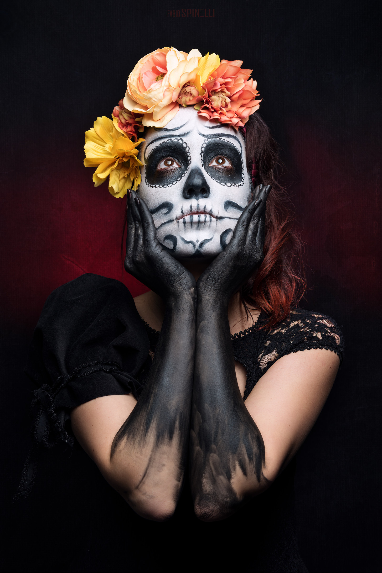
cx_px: 191
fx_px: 827
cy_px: 286
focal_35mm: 52
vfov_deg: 38.2
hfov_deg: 26.0
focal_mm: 52
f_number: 7.1
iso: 125
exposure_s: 1/200
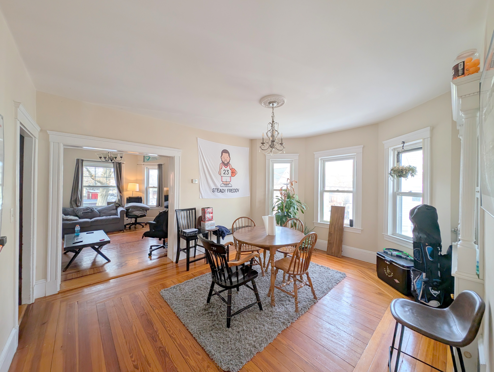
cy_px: 186
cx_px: 247
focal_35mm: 12
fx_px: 171
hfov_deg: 110.5
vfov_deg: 94.6
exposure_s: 1/109
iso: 41
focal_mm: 2.23
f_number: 1.95
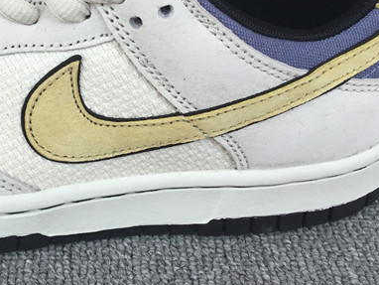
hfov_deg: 26.0
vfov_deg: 19.8
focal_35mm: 73
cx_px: 58
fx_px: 800
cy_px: 35
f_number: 2.4
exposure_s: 1/522
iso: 25
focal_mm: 3.3
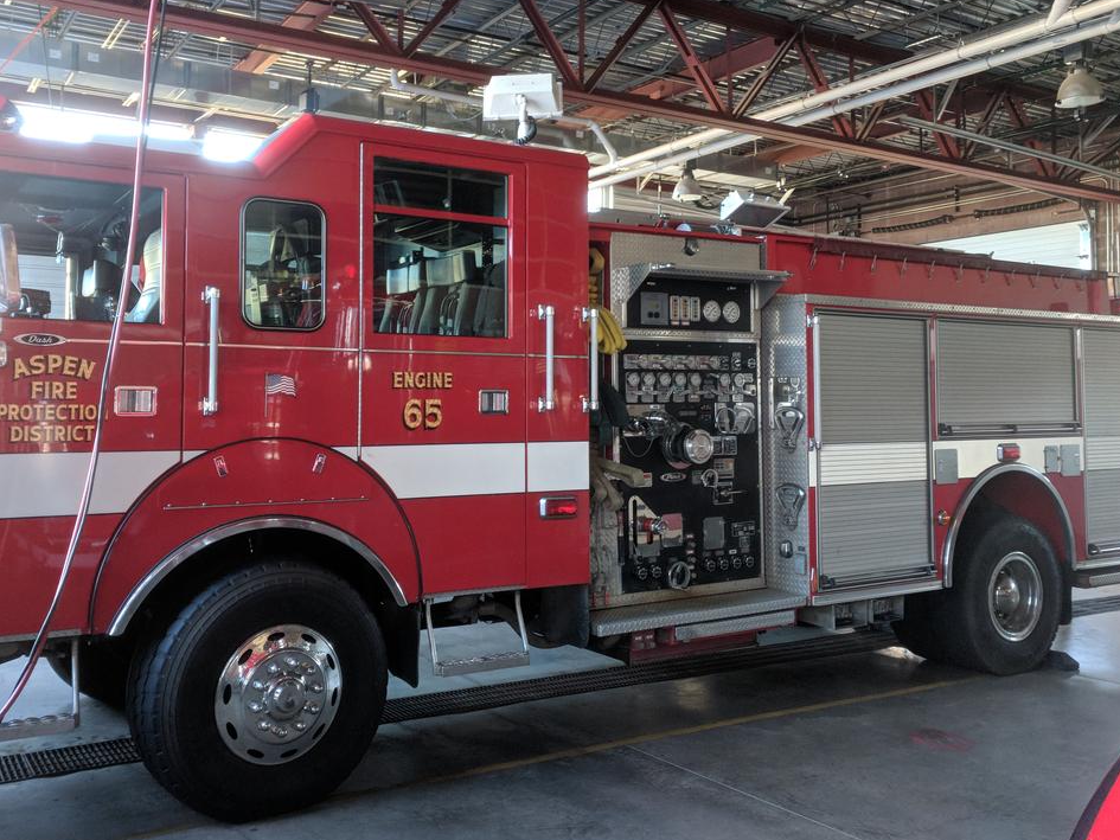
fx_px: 1068
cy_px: 348
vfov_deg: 42.8
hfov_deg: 55.2
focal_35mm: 33
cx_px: 482
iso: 504
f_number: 2
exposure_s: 1/60
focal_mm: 4.67
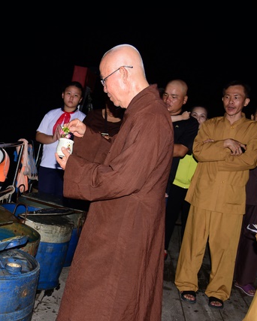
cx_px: 27
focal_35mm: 50
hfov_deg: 29.1
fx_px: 475
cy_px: 159
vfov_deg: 37.3
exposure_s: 1/60
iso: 320
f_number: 4
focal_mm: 35
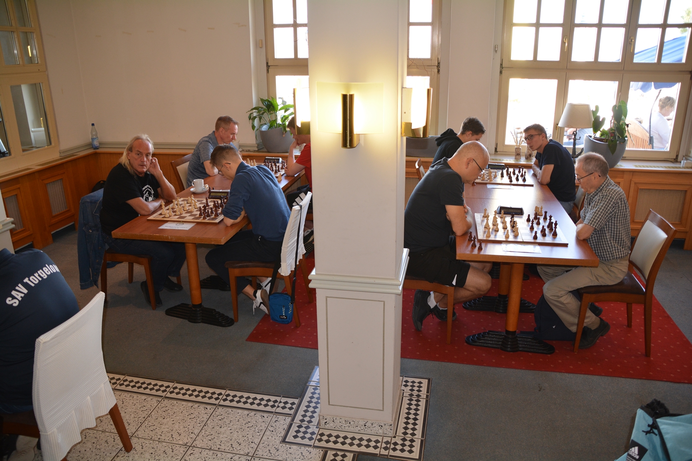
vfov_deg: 47.9
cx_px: 346
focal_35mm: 27
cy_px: 230
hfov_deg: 67.4
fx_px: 519
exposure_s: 1/60
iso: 400
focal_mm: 18
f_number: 3.5
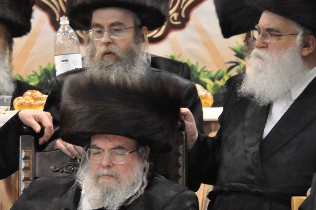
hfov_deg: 4.6
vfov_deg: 3.1
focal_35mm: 445
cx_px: 78
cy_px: 140
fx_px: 3900
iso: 3200
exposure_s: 1/60
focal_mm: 165
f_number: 5.6
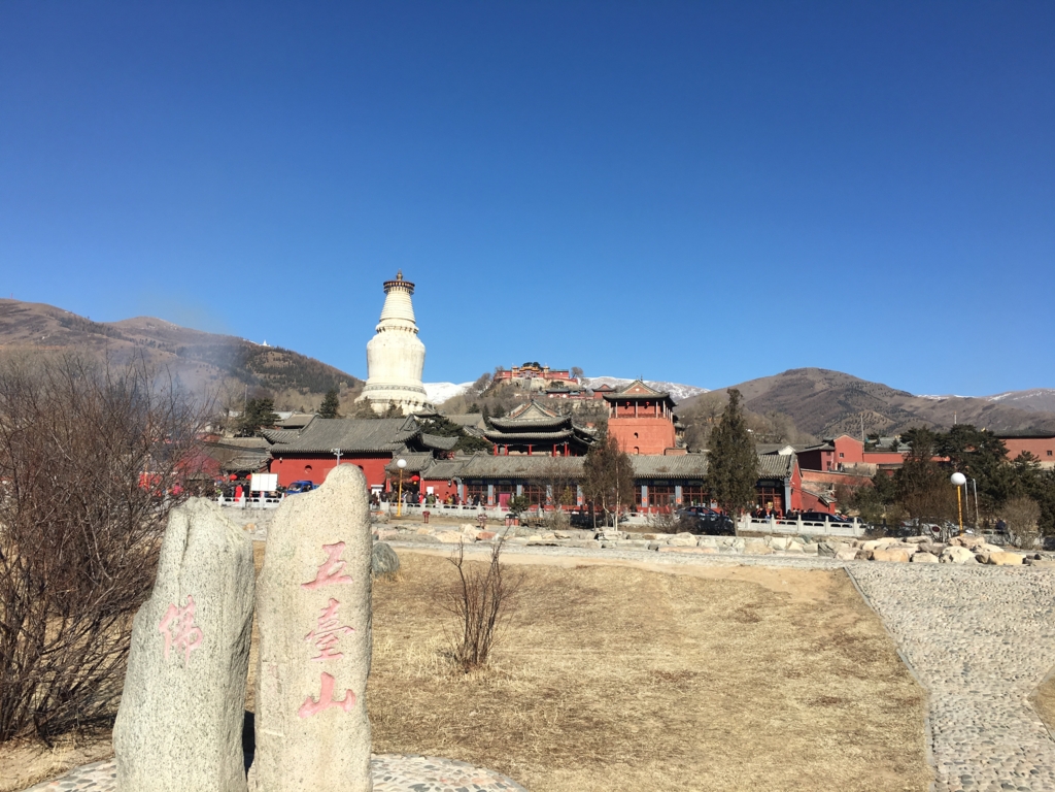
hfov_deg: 61.7
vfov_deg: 48.2
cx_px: 528
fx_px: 884
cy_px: 396
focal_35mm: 29
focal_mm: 4.15
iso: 25
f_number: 2.2
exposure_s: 1/1876
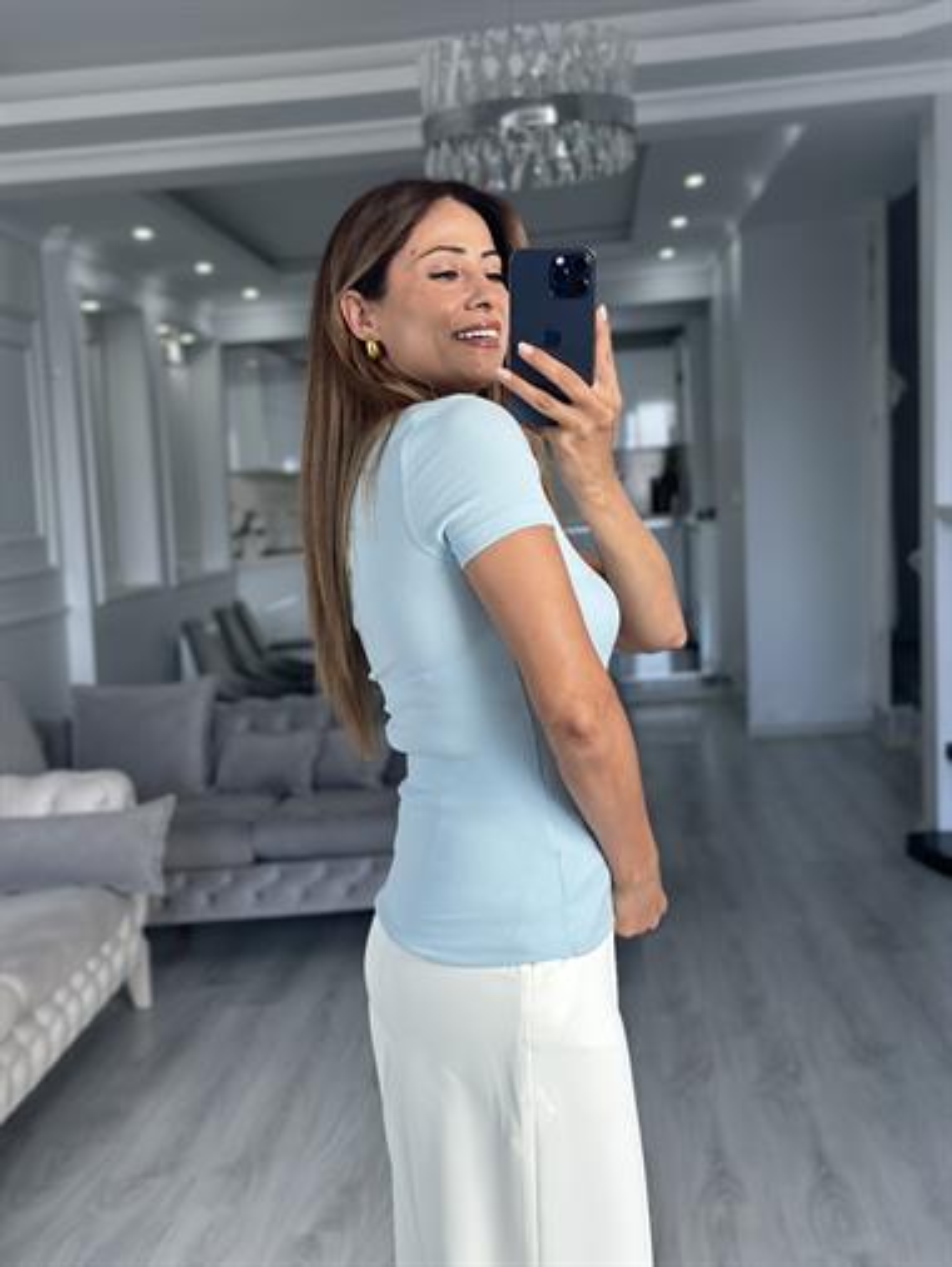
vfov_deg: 39.6
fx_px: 1759
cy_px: 634
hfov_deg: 30.3
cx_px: 476
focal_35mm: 48
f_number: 1.78
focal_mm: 6.86
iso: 125
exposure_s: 1/121
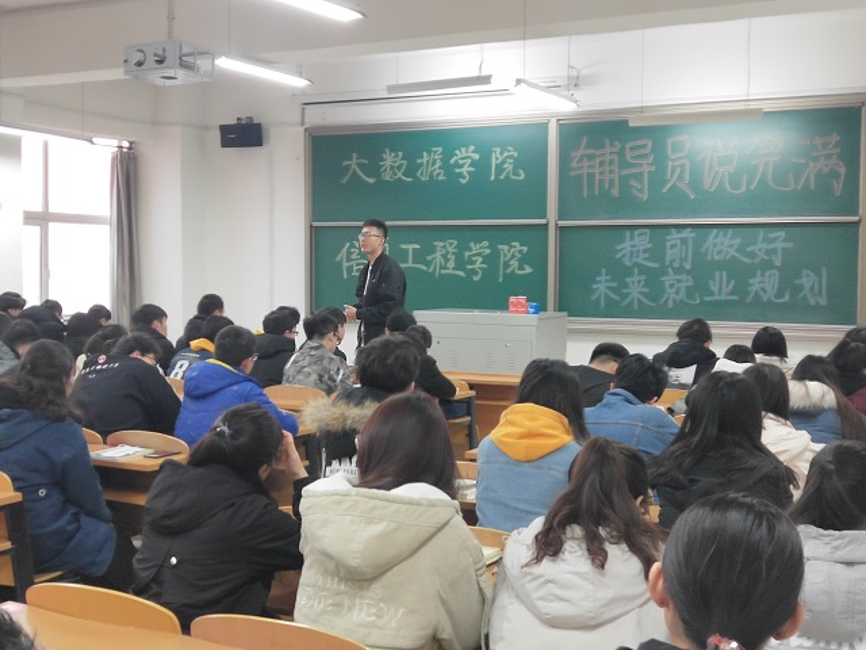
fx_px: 1276
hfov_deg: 37.5
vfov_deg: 28.6
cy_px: 325
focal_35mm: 51
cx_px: 433
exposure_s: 1/50
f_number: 1.8
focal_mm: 3.95
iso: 324
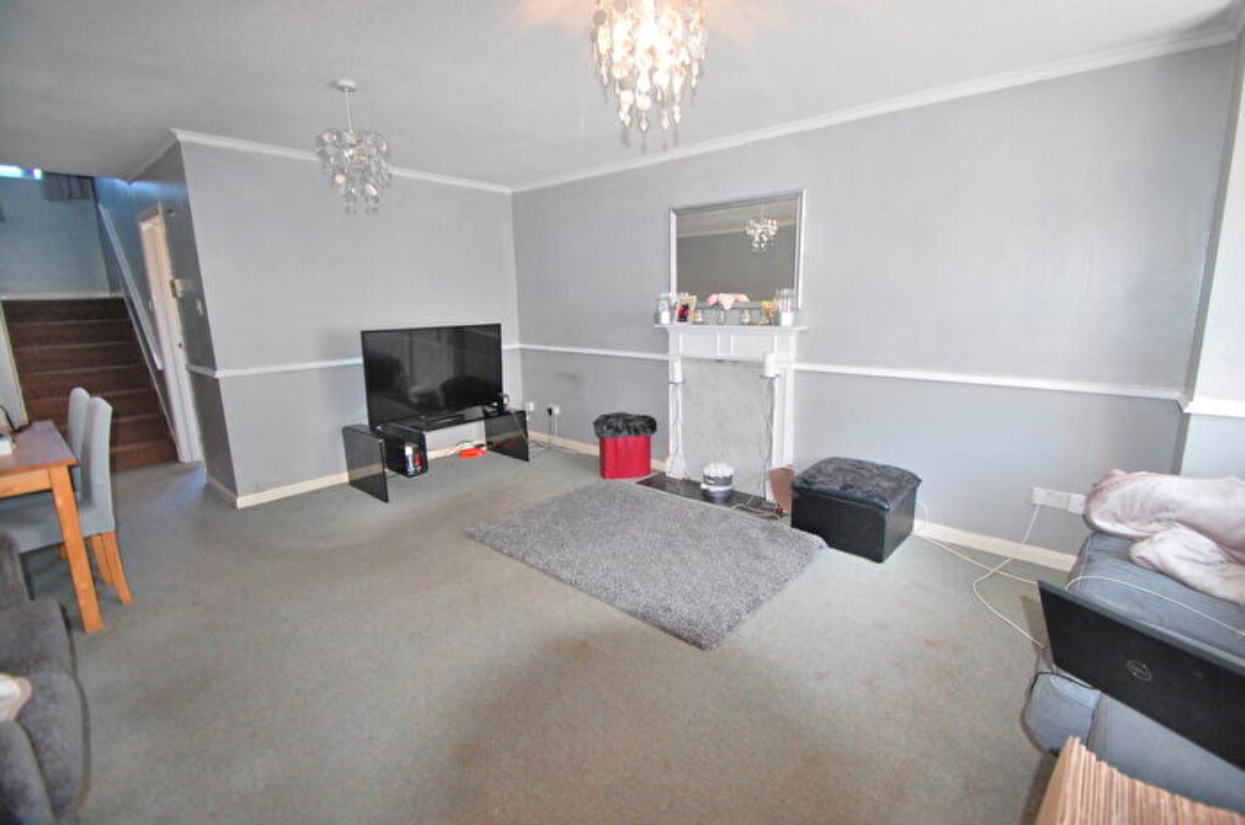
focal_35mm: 15
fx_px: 518
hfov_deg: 100.5
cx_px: 622
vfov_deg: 77.1
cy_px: 412
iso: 400
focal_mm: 10
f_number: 3.5
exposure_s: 1/60
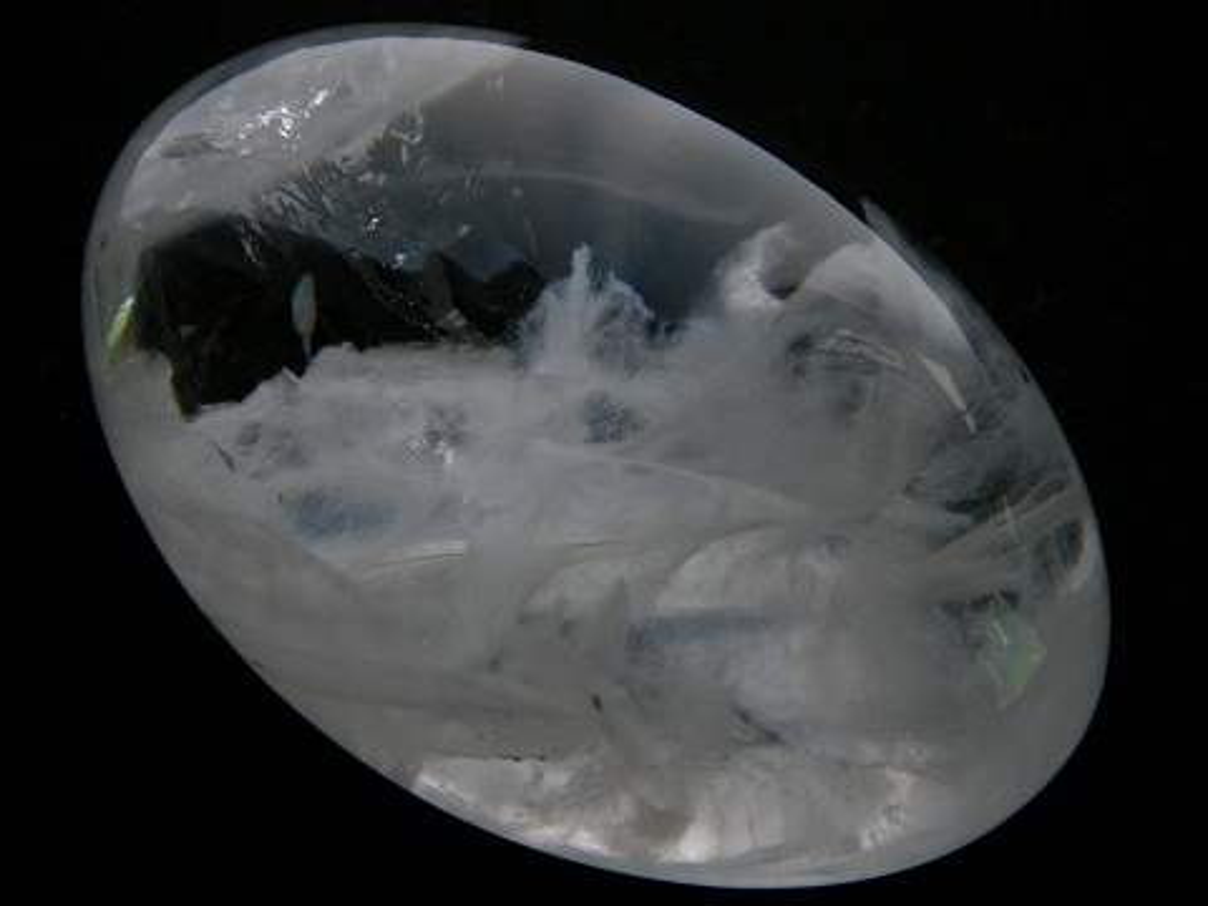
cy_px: 453
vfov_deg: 20.4
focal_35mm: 72
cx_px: 604
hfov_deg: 27.0
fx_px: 2513
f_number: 3.8
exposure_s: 1/10.5
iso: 100
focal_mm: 12
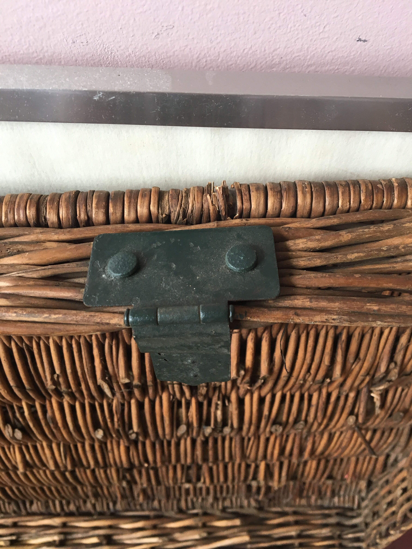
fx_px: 460
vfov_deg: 61.7
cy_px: 274
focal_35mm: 29
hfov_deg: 48.2
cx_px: 206
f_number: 2.2
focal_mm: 4.15
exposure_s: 1/33
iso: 40
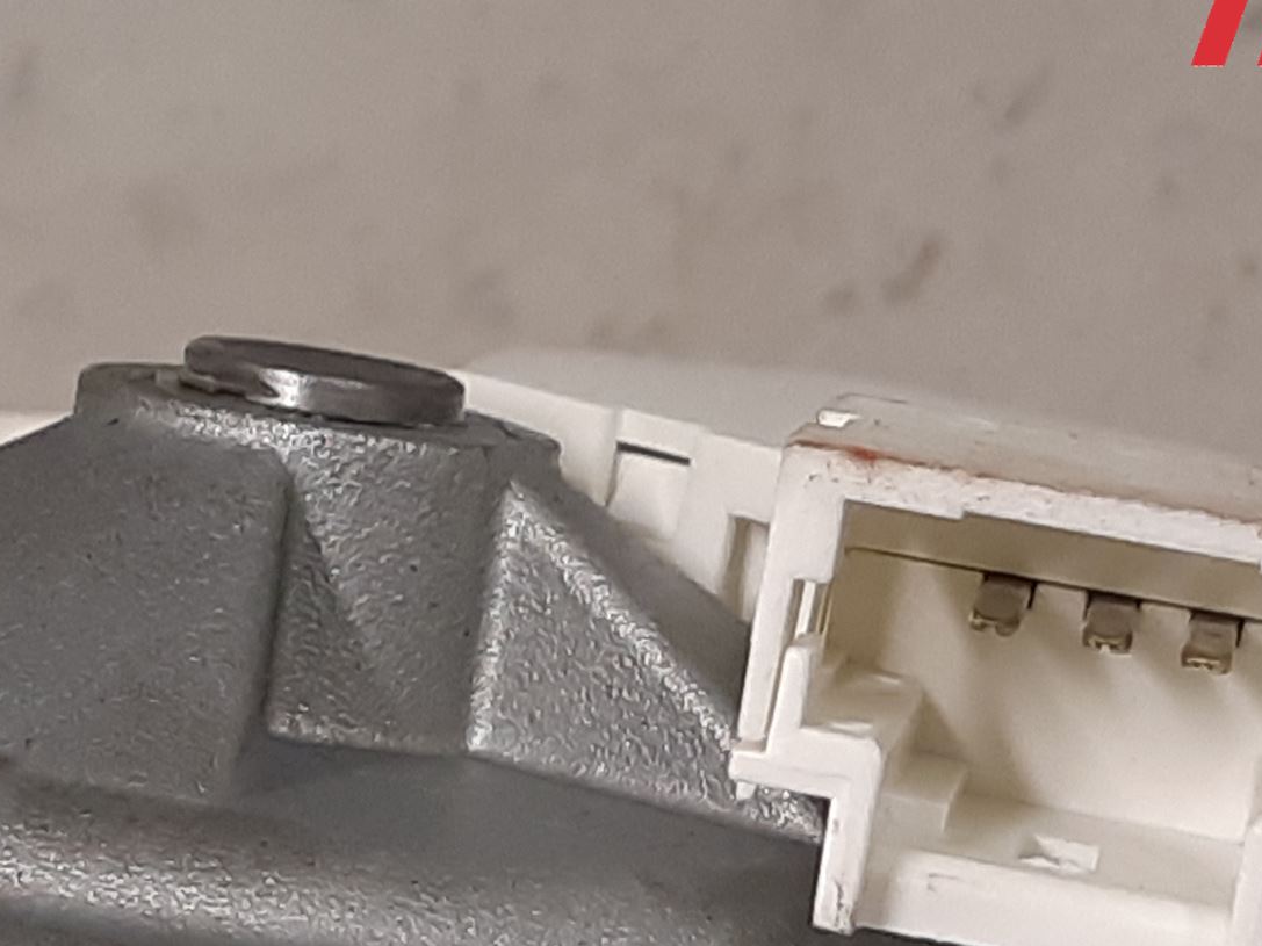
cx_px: 715
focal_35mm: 49
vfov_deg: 29.0
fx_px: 1786
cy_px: 761
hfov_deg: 38.8
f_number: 1.7
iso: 100
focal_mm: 3.93
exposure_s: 1/50
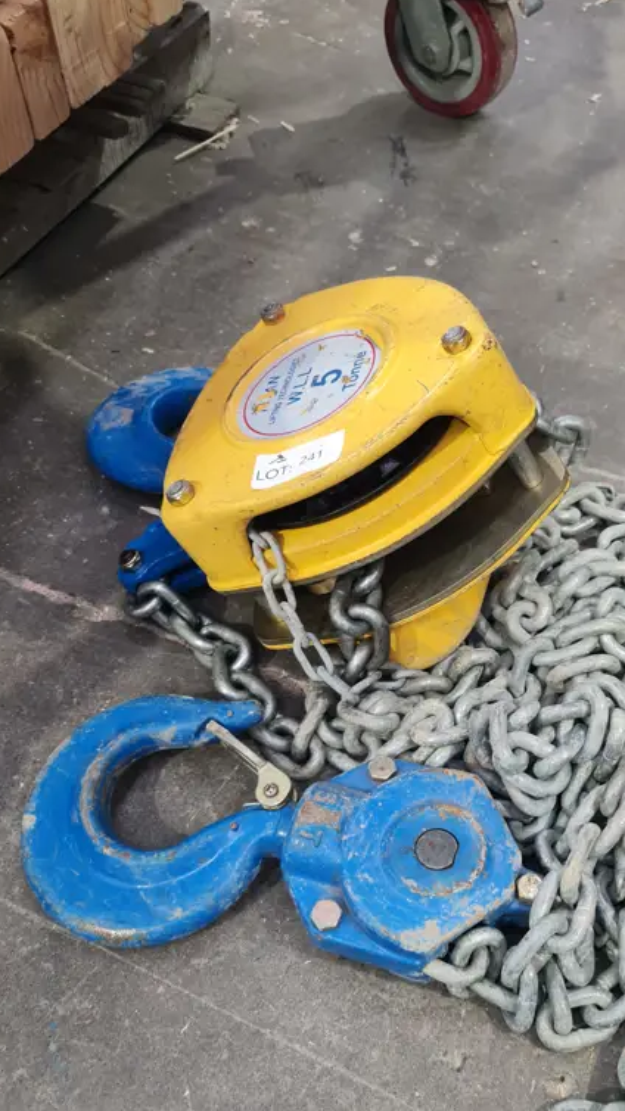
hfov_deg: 31.5
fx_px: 1090
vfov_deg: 53.9
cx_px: 460
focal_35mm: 37
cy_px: 610
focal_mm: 7
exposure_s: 1/50
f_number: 1.8
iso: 200
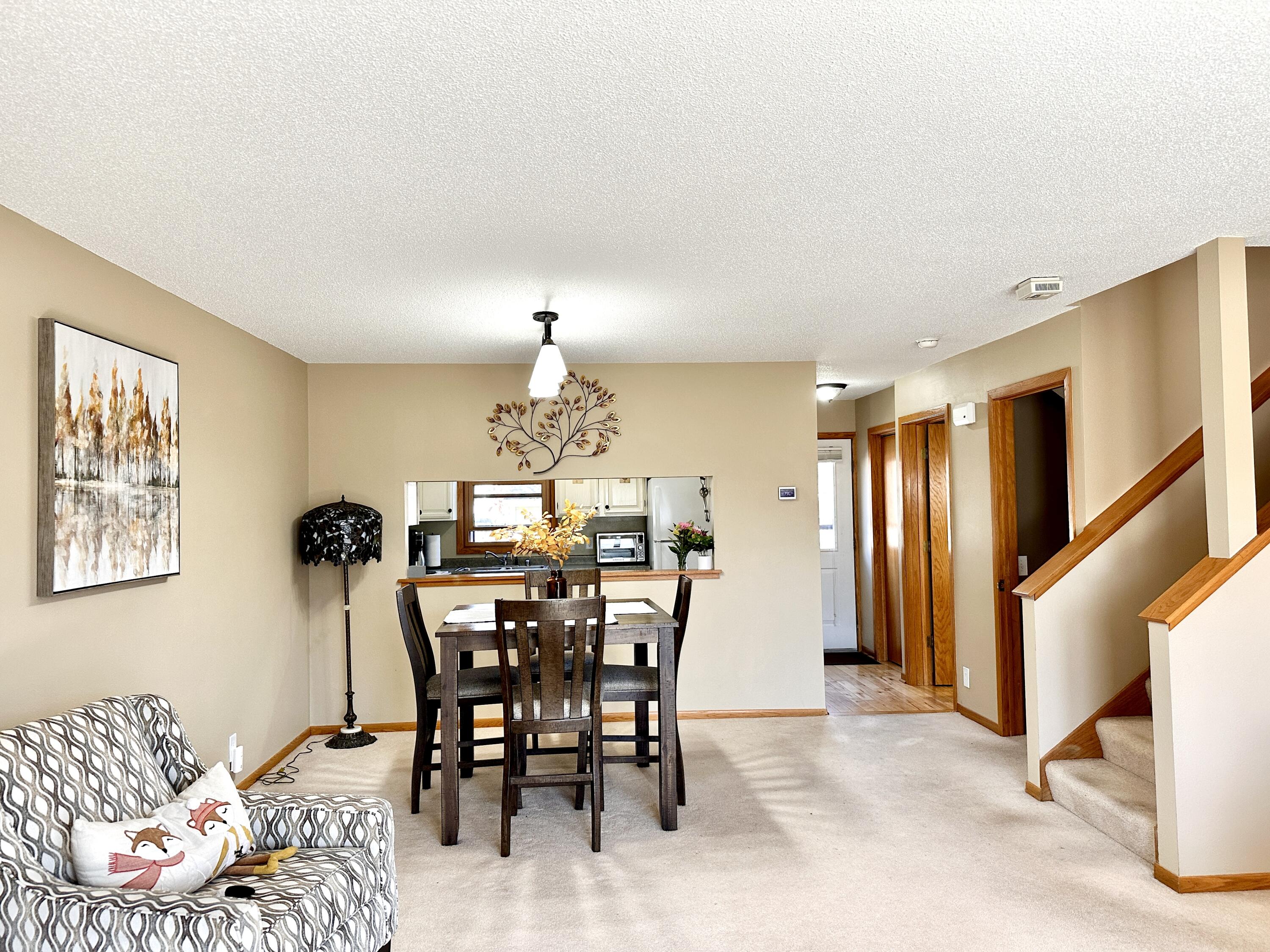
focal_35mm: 24
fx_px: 881
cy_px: 476
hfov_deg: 71.6
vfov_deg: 56.8
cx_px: 635
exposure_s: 1/120
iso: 160
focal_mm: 6.86
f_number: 1.78
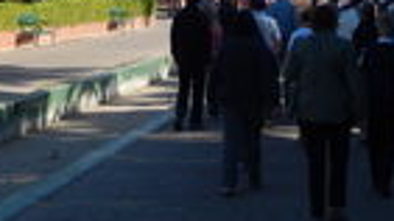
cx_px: 115
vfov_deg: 8.5
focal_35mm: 139
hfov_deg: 15.4
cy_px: -112
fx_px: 1451
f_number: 4.3
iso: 125
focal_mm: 8.1
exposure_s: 1/640
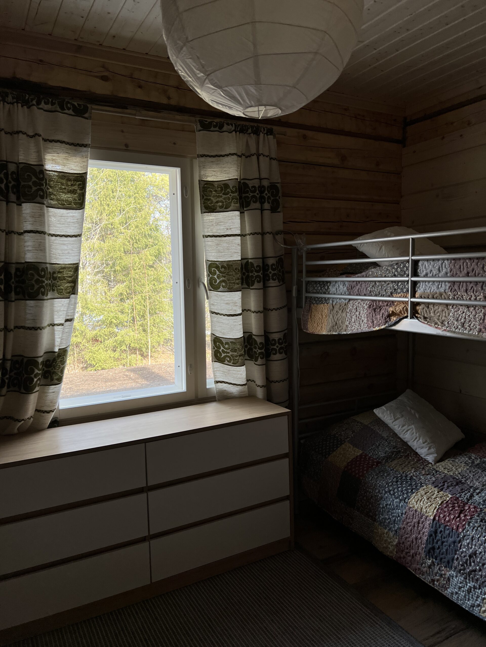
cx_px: 243
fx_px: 487
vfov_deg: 67.3
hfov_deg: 53.1
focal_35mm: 26
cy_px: 324
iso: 40
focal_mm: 5.7
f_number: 1.5
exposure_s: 1/184
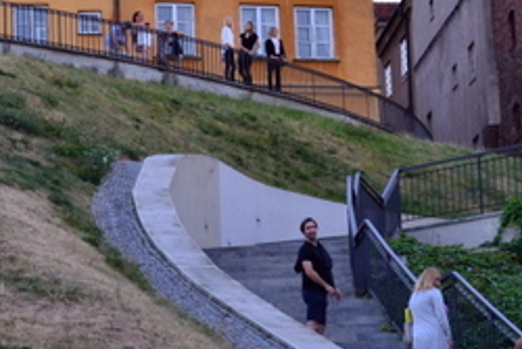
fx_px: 2510
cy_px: 104
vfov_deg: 7.9
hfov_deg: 11.8
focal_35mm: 173
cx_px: 434
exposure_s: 1/60
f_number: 8
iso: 560
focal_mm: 36
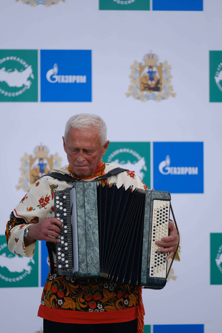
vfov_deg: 9.8
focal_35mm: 210
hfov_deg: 6.5
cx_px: 111
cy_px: 166
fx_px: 1942
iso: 80
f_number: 2.8
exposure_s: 1/1300
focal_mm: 140
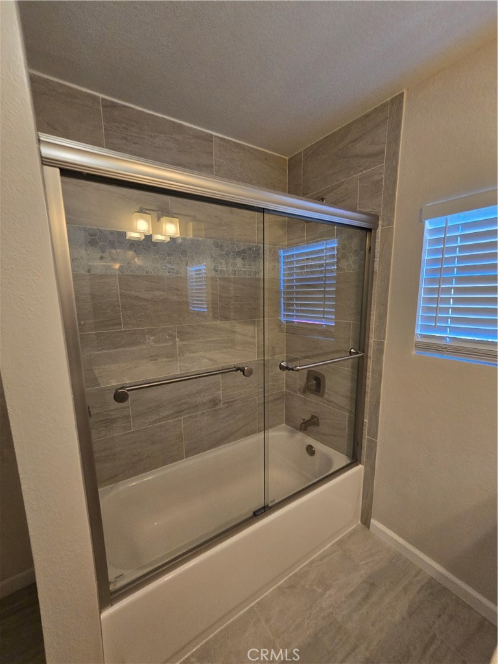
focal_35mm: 13
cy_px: 332
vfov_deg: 106.2
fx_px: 249
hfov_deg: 89.9
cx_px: 249
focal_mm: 2.2
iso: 200
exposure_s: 1/60
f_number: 2.2
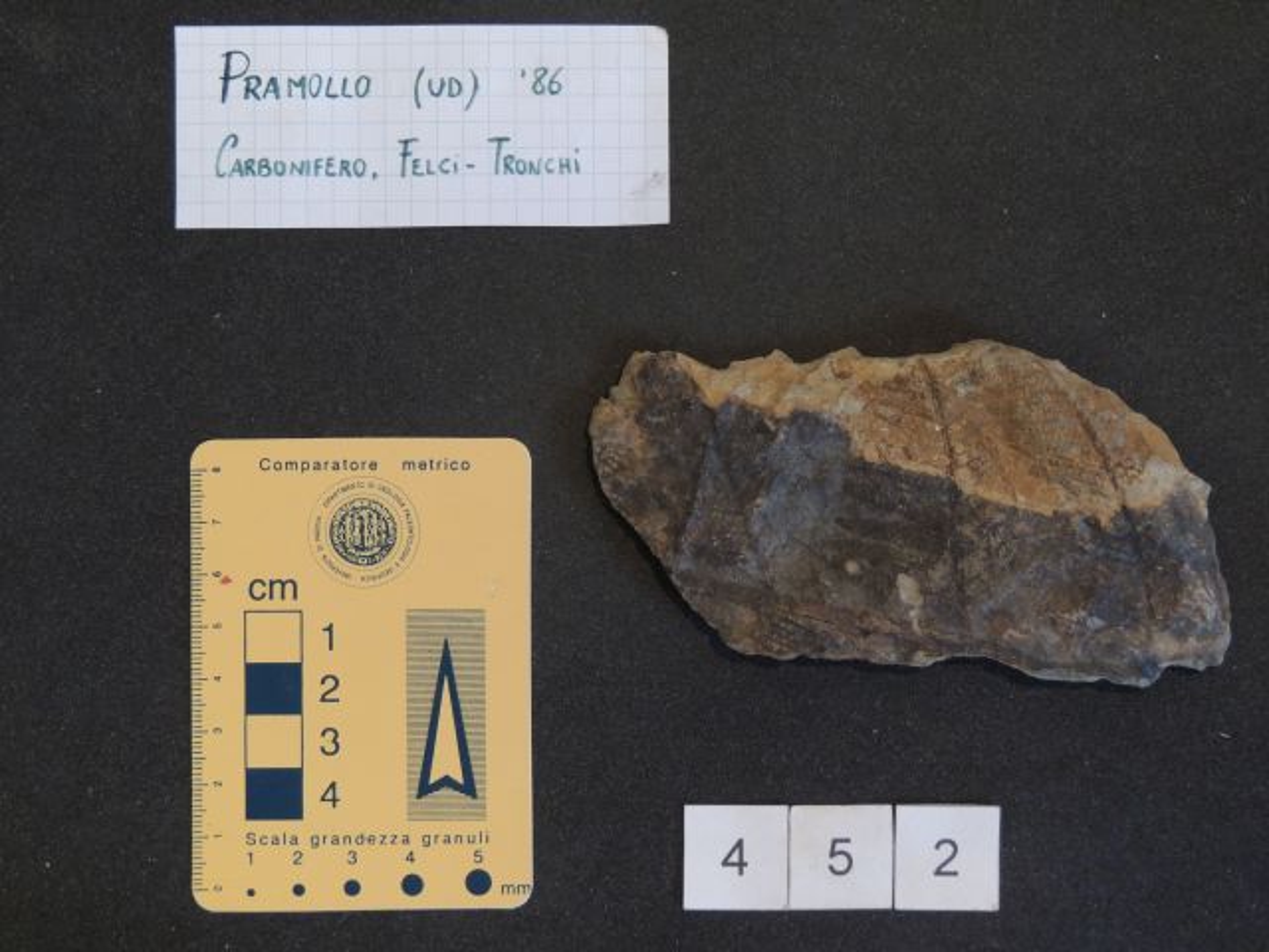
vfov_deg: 14.8
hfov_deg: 19.6
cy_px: 476
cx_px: 634
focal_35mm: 100
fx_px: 3666
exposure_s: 1/30
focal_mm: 17.8
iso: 400
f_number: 4.1
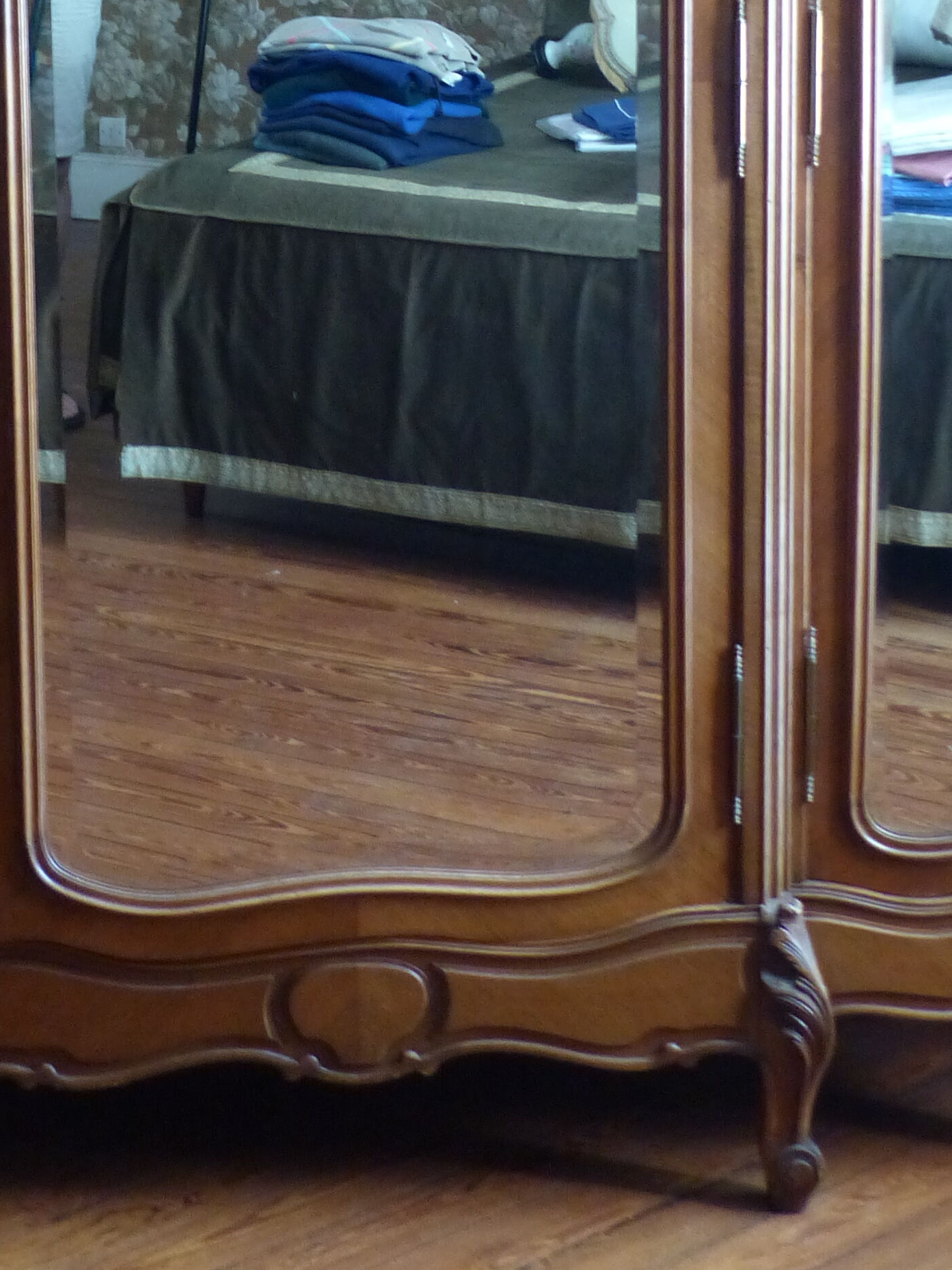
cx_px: 312
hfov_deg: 17.5
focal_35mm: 84
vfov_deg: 22.2
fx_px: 3080
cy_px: -84
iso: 400
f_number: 2.8
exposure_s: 1/5
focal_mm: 7
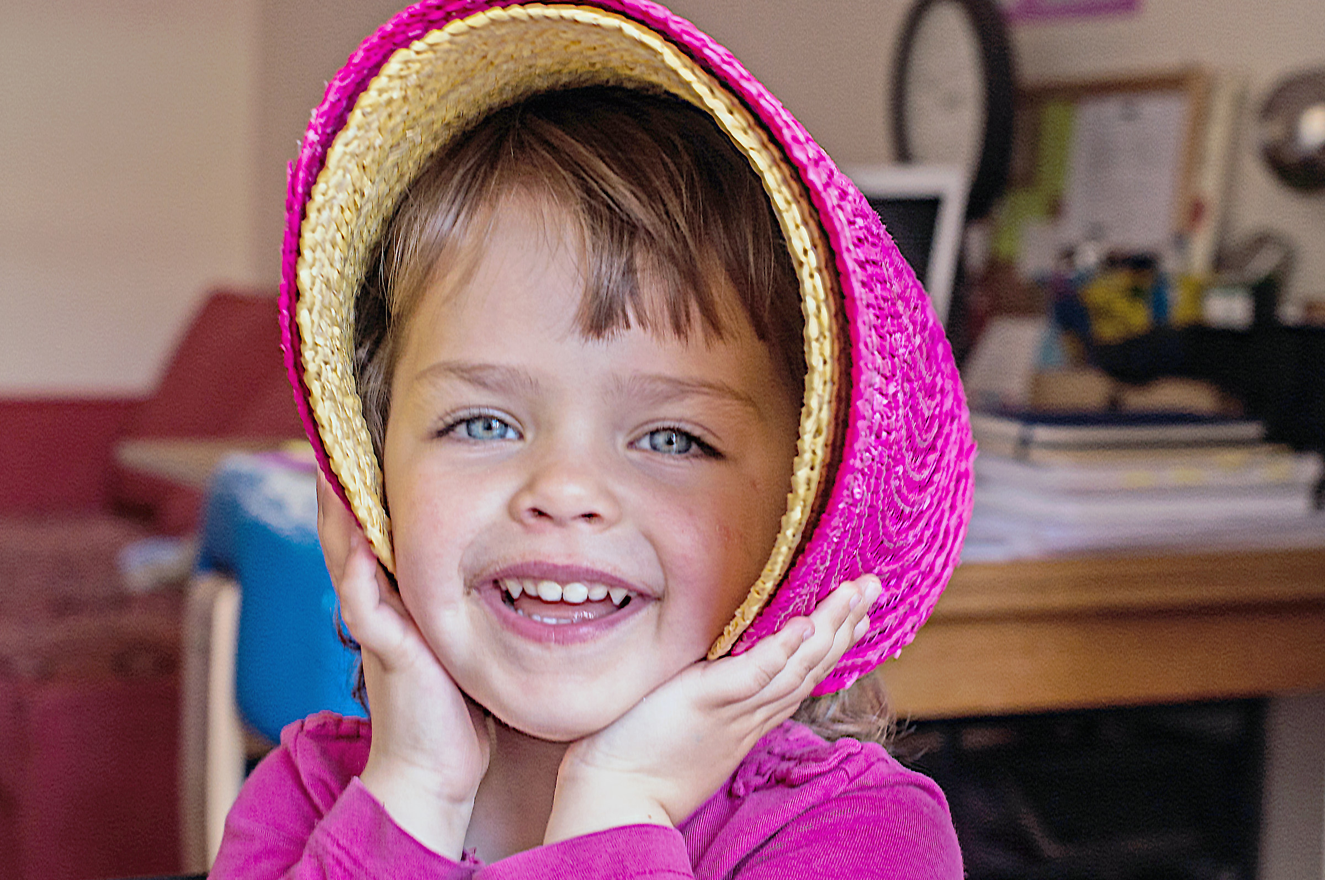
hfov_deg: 27.0
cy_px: 440
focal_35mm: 75
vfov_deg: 18.1
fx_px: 2757
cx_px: 662
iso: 560
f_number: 5.6
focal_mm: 50
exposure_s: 1/40
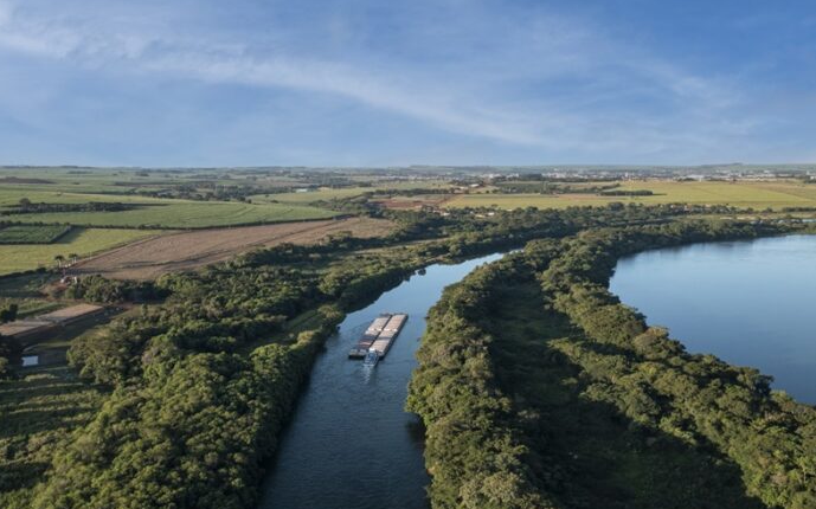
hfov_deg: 64.7
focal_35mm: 29
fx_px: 645
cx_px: 405
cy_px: 252
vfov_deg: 43.1
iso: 100
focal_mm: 10.26
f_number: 7.1
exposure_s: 1/50
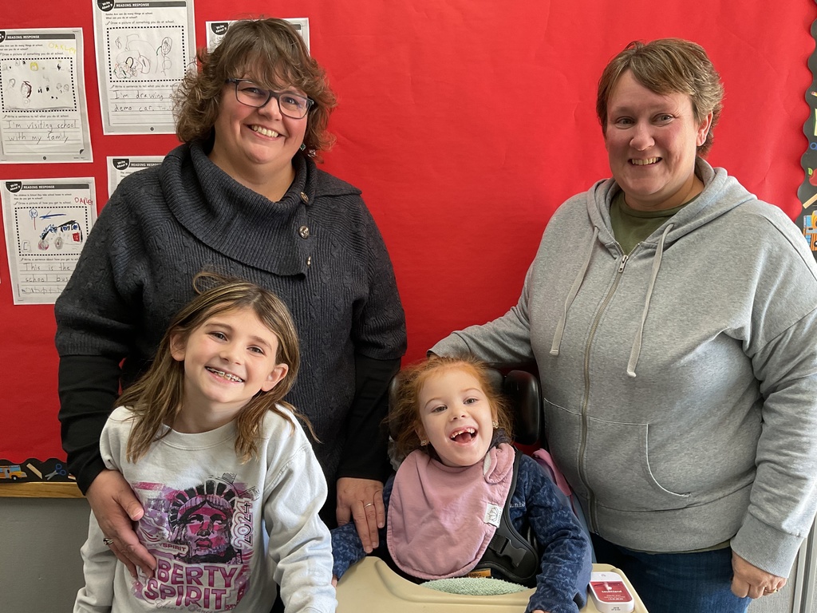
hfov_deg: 61.7
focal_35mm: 29
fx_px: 684
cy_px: 306
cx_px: 408
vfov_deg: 48.2
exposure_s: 1/60
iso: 50
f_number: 1.8
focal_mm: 3
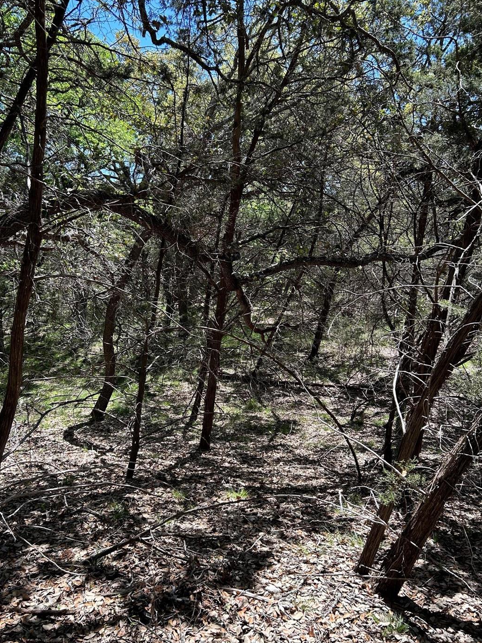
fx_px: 538
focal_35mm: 29
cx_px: 237
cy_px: 309
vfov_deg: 61.6
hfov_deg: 48.2
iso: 50
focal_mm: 5.7
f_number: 1.5
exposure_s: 1/786
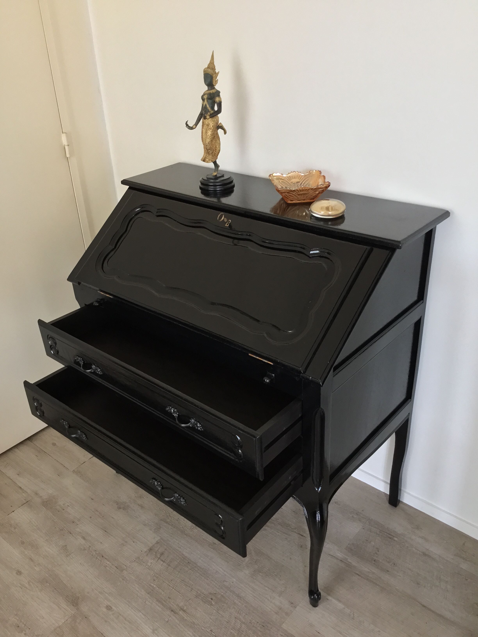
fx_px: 571
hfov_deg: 45.4
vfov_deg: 58.4
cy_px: 318
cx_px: 239
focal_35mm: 31
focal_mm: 3.3
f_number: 2.4
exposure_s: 1/33
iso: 80
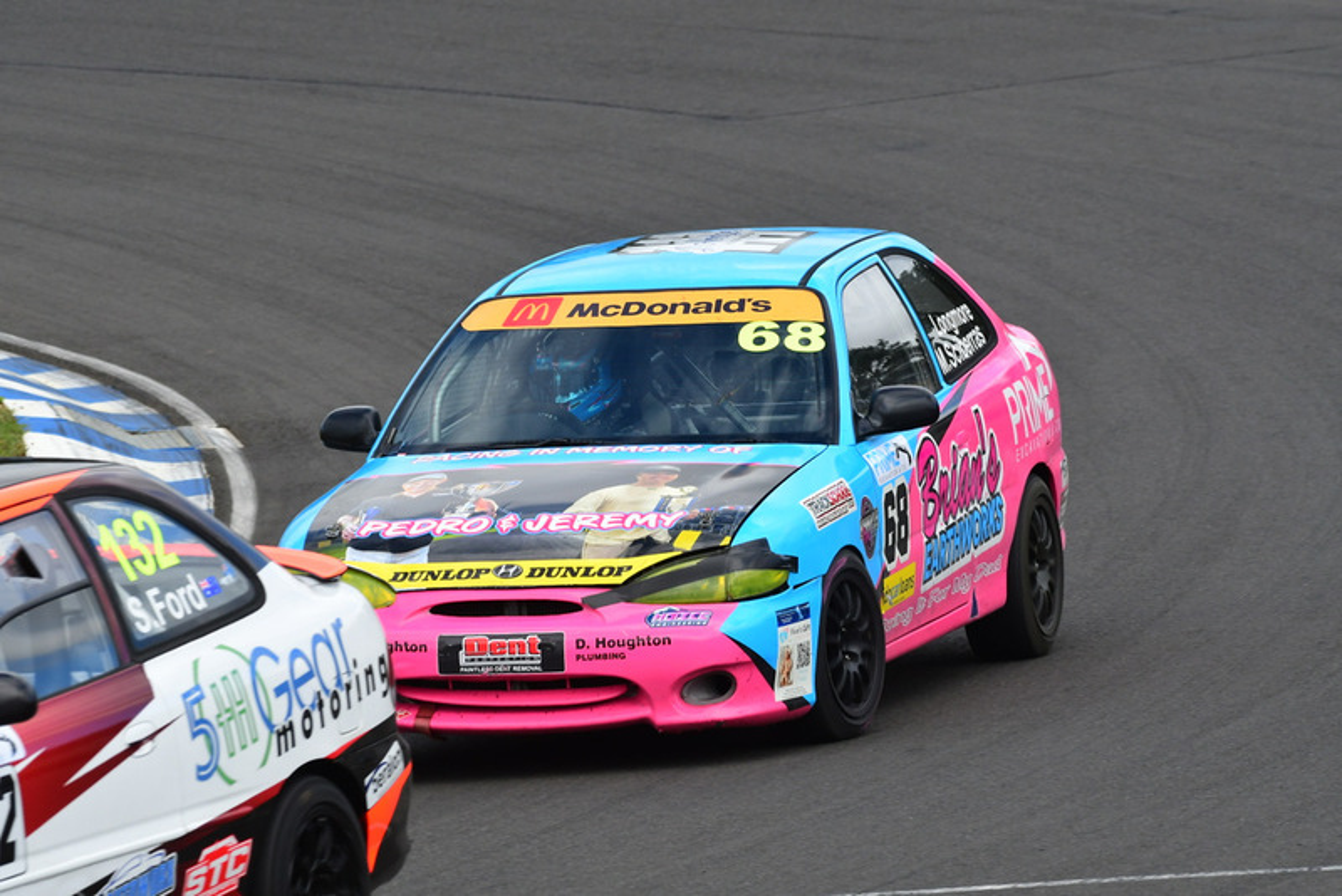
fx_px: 13983
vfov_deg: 3.7
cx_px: 671
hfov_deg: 5.5
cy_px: 448
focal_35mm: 375
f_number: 10
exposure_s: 1/640
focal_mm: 250
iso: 640
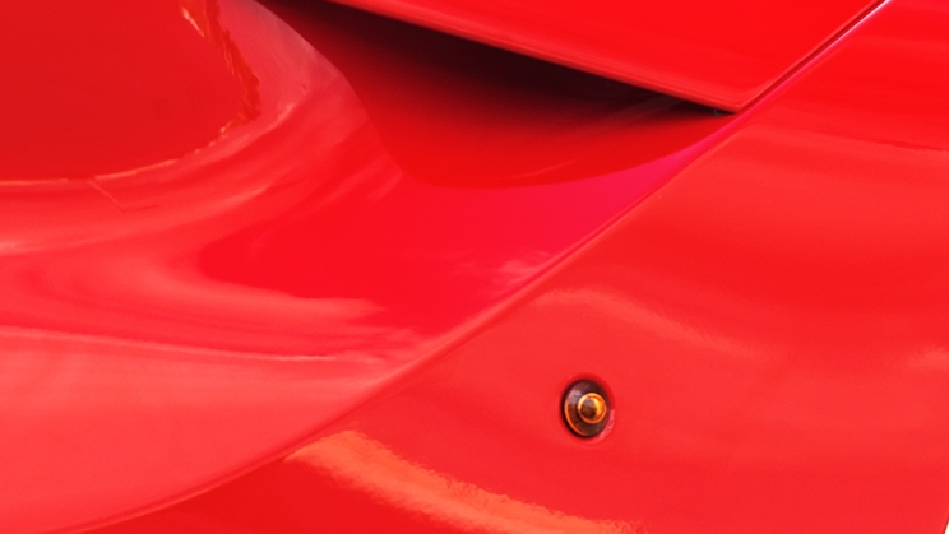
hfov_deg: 12.2
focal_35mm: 173
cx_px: 1121
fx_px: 4355
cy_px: 600
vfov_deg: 7.0
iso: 320
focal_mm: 64
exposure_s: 1/125
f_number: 6.3
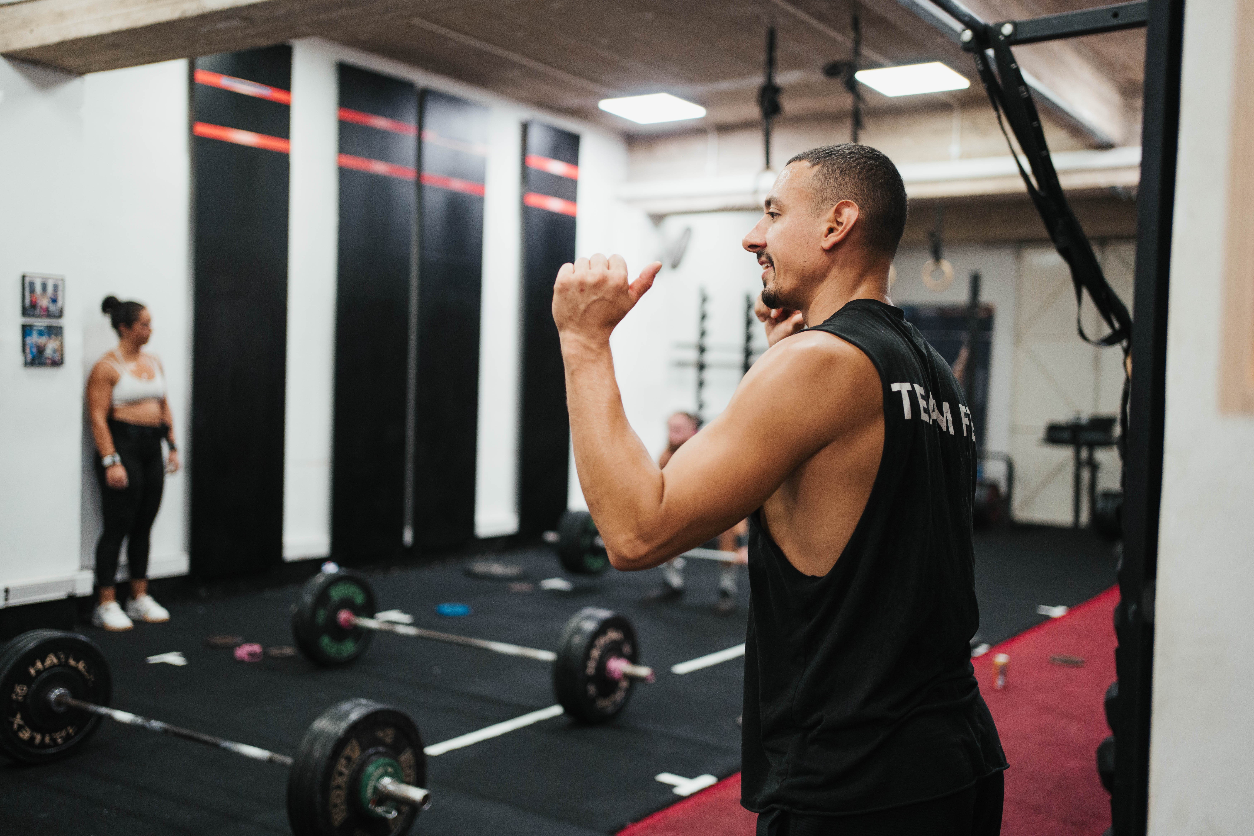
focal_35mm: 35
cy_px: 418
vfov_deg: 37.9
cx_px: 627
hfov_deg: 54.4
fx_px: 1219
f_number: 1.8
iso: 2000
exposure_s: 1/320
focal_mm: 35
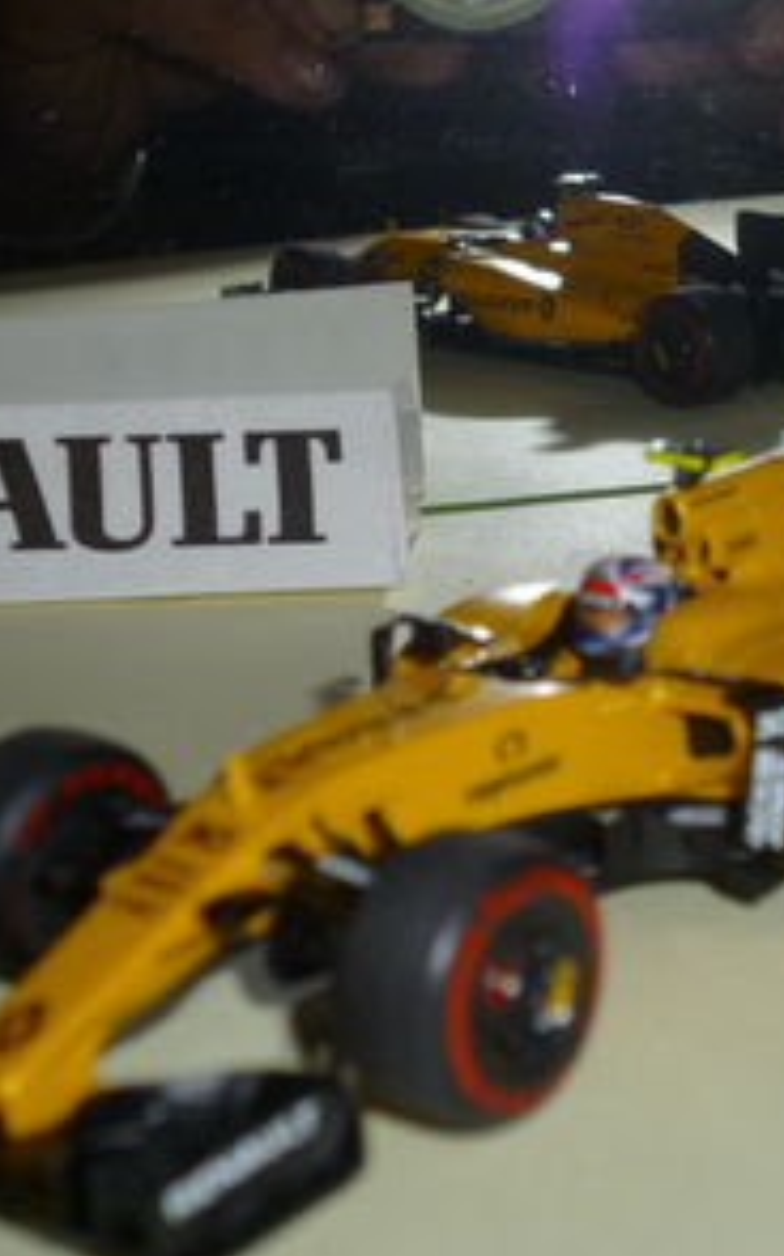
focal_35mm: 69
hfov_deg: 18.8
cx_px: 473
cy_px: 634
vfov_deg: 29.8
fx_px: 2362
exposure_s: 1/60
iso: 200
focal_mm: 8.6
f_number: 4
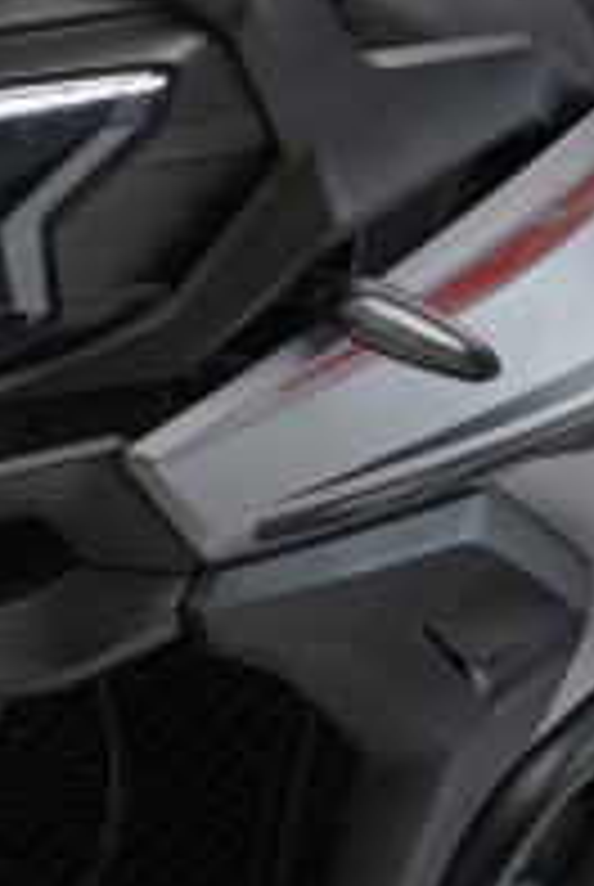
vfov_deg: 13.3
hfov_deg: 9.0
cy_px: -22
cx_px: -45
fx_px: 3749
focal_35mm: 152
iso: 250
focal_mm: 50
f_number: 8
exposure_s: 1/125
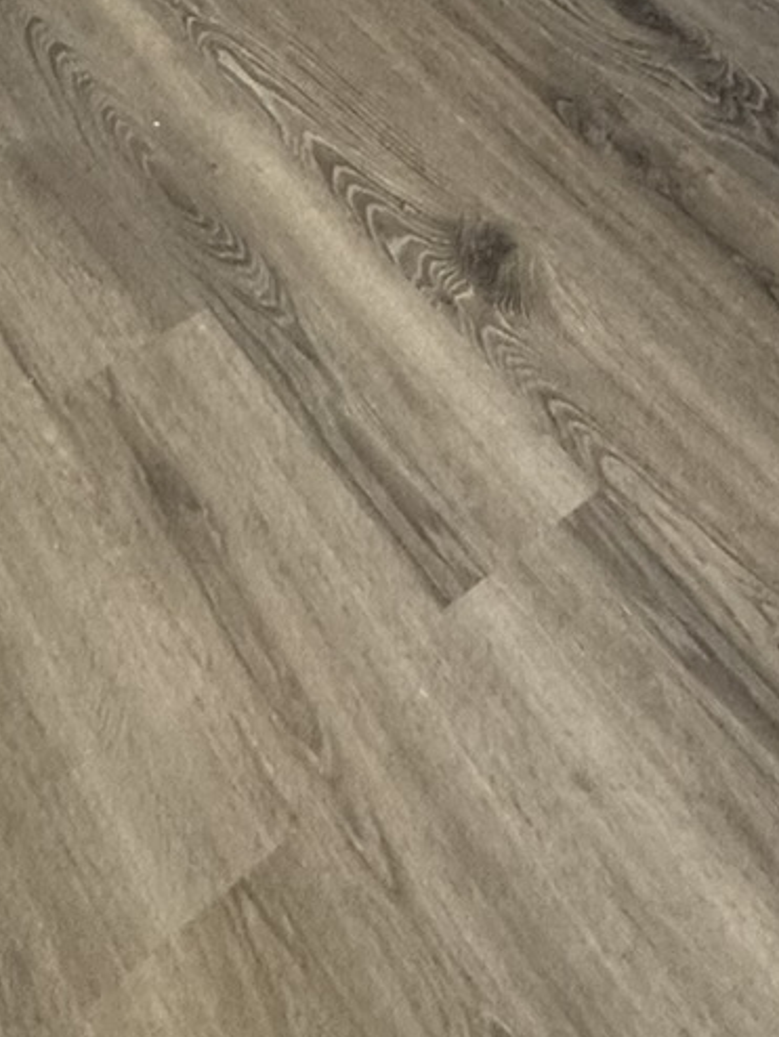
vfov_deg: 19.6
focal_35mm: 58
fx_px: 1739
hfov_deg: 25.1
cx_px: 269
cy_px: -997
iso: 250
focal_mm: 2.22
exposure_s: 1/60
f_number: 2.2
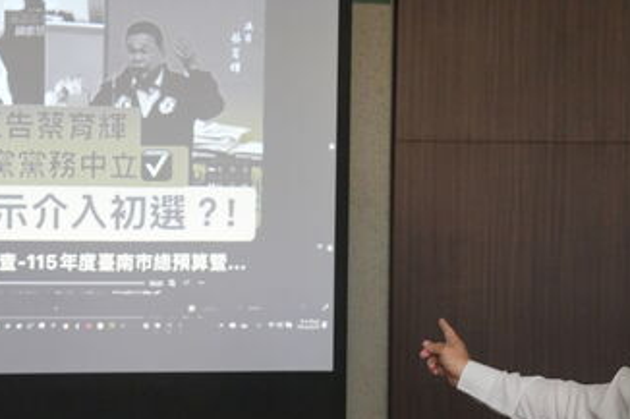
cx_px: 274
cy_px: 257
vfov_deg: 11.8
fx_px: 2029
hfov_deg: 17.6
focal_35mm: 116
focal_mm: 63
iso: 4000
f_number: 6.3
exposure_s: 1/400
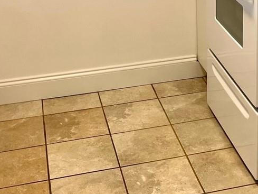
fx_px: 634
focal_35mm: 85
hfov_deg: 22.6
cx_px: 216
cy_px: -57
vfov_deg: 16.4
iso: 80
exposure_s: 1/120
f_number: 1.6
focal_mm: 4.2
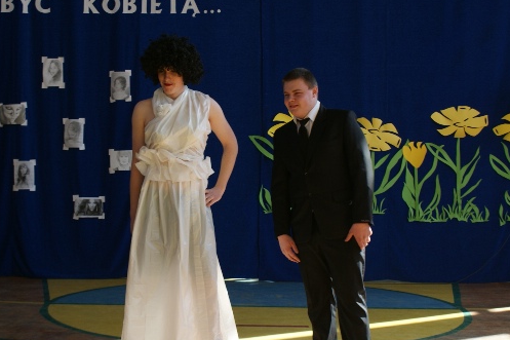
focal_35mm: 68
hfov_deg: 29.8
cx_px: 210
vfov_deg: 20.1
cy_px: 173
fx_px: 958
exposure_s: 1/60
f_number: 6.3
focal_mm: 35
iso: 100
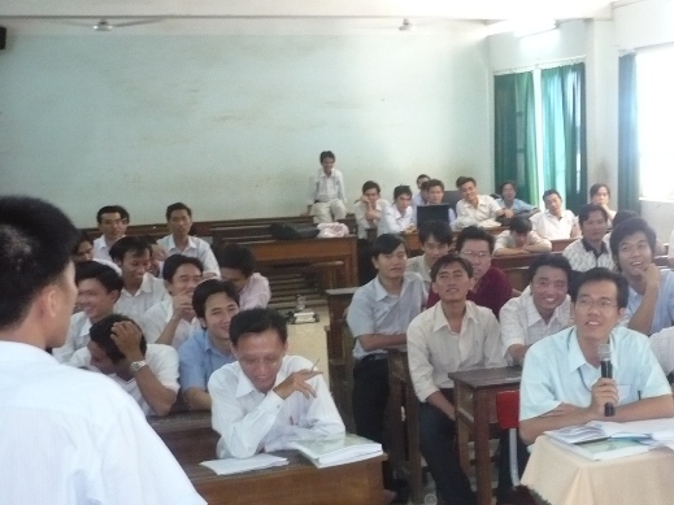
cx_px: 513
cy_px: 352
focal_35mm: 54
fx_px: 1051
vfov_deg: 26.8
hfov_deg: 34.7
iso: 320
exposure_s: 1/30
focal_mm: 5.8
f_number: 2.8
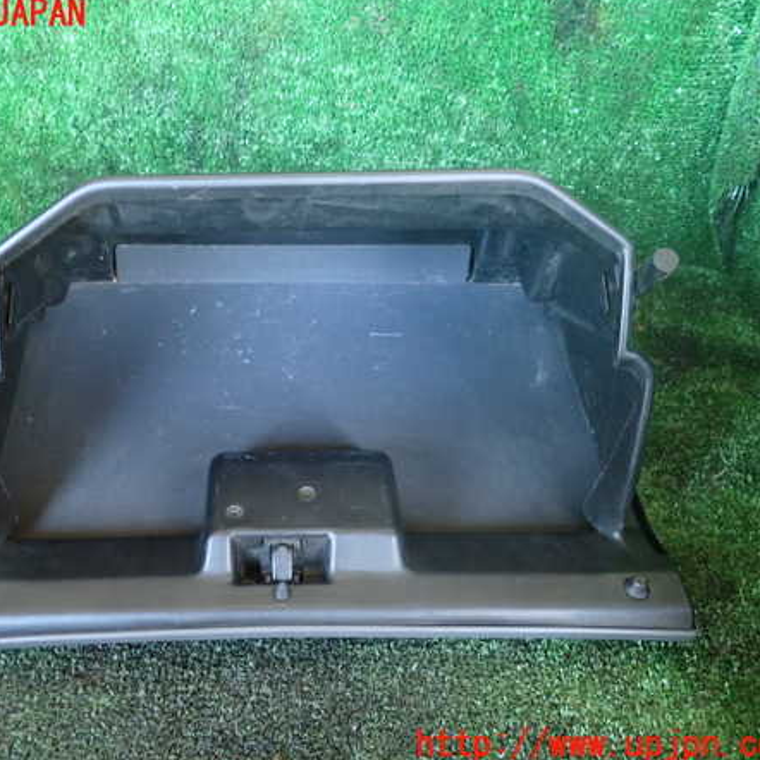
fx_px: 894
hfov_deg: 45.7
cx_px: 289
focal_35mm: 36
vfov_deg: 46.0
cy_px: 380
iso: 800
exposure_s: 1/25
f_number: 2.3
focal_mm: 5.4
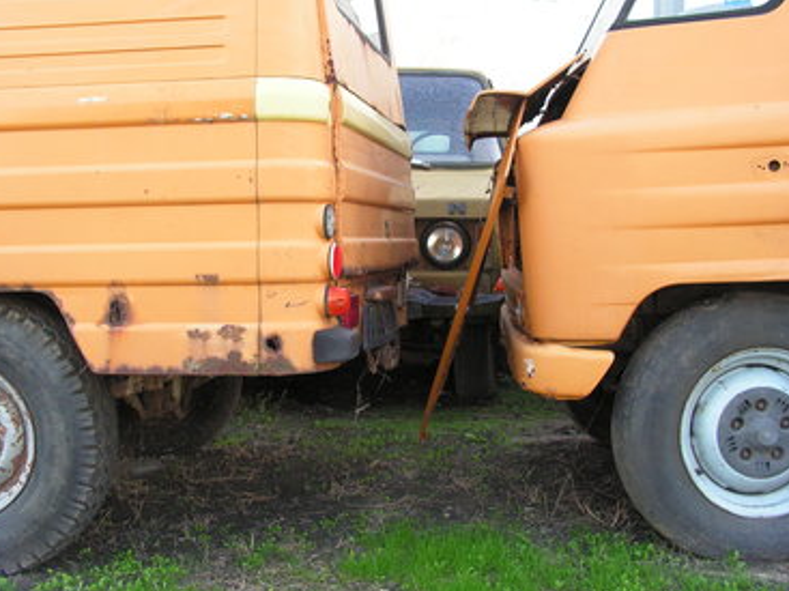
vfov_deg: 30.2
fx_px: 1094
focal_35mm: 48
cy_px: 303
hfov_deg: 39.6
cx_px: 368
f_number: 3.2
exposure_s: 1/40
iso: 125
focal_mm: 7.4
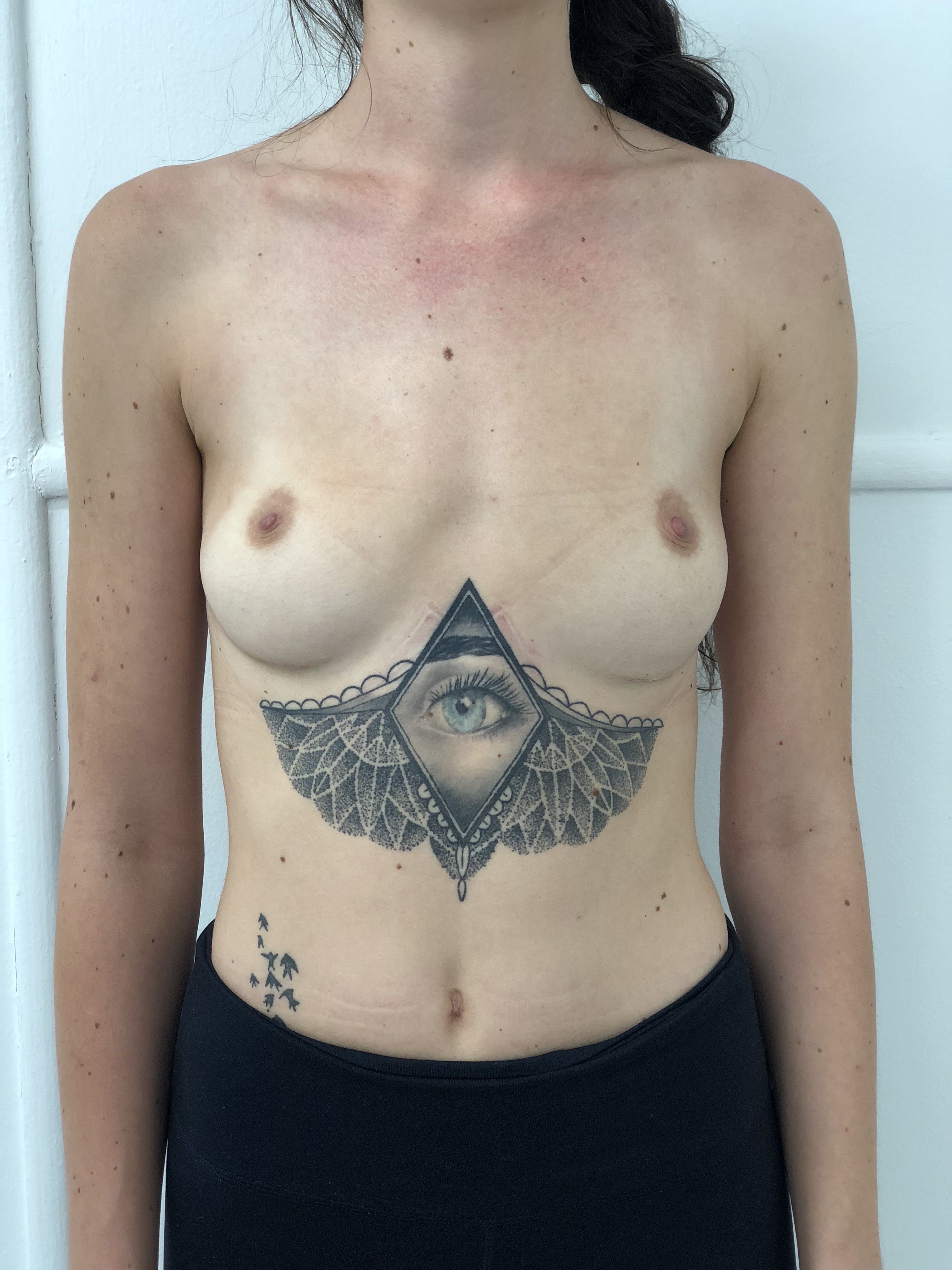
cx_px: 476
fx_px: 1907
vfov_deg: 36.8
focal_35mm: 52
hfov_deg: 28.0
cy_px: 635
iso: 50
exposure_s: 1/50
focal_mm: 6
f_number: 2.4
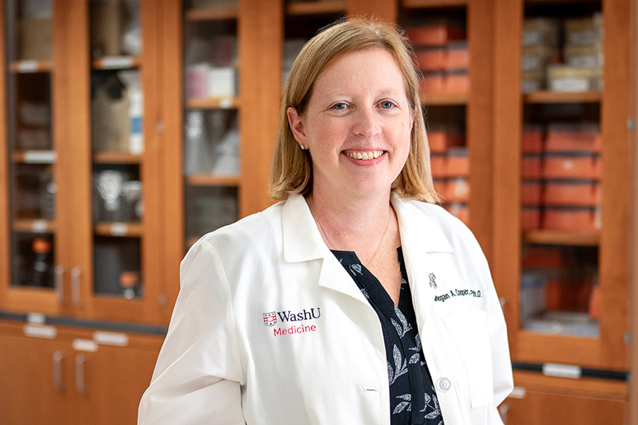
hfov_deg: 38.2
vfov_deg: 26.0
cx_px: 319
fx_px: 921
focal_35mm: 52
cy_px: 212
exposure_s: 1/640
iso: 320
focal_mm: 35
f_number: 1.4
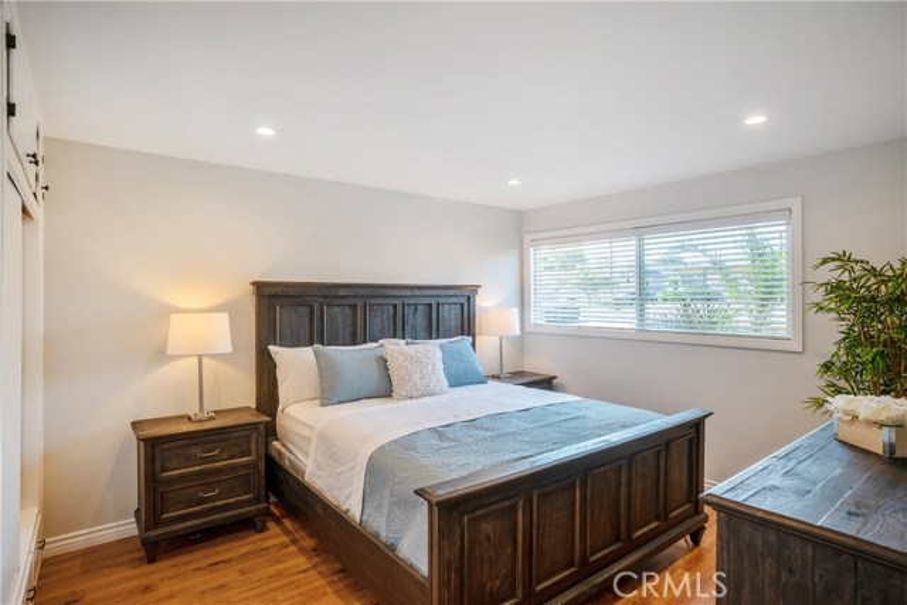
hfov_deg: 90.0
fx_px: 454
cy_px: 302
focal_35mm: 18
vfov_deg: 67.4
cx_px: 454
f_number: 8
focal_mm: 18
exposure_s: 1/60
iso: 125
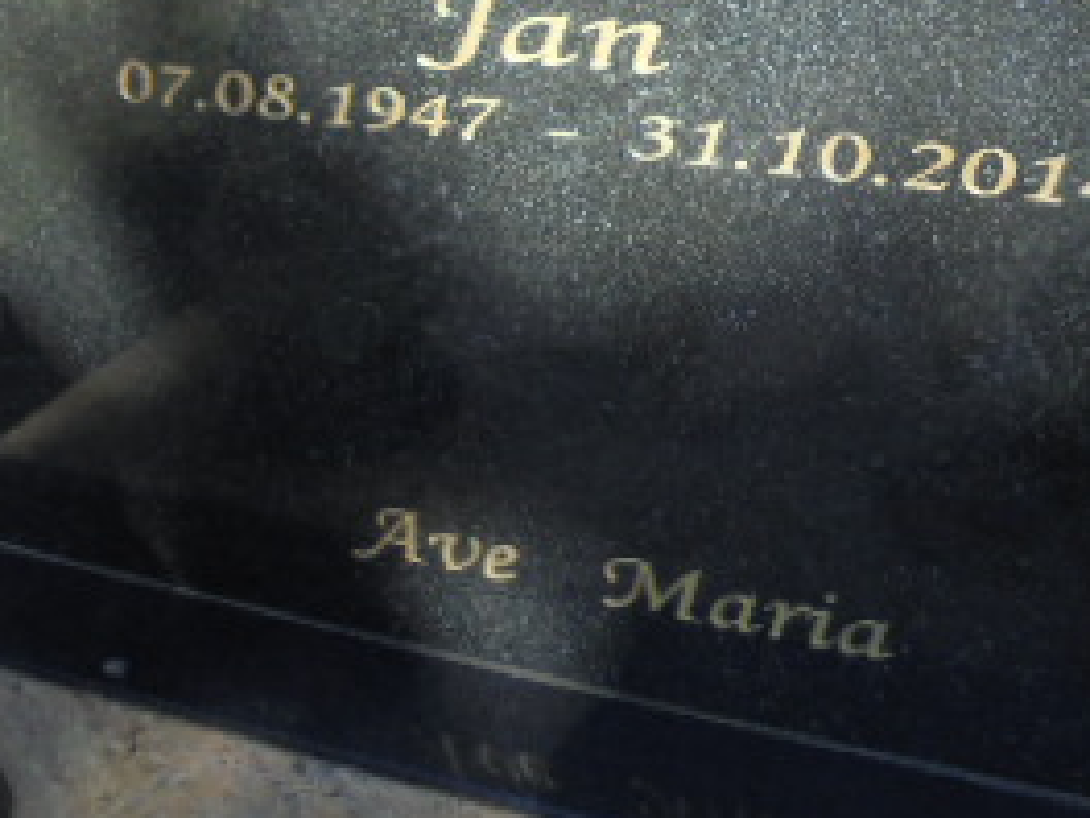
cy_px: -95
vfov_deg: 22.0
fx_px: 1984
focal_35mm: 63
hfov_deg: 30.4
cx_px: 751
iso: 100
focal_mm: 4.6
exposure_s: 1/400
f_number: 3.5
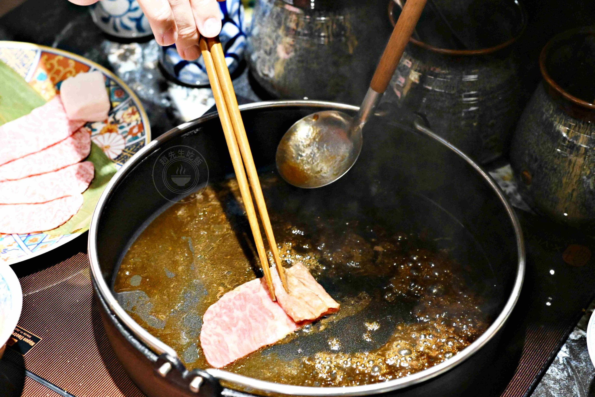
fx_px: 1240
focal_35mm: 75
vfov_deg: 18.2
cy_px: 198
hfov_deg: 27.0
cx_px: 298
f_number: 4
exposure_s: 1/200
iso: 5000
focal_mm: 50
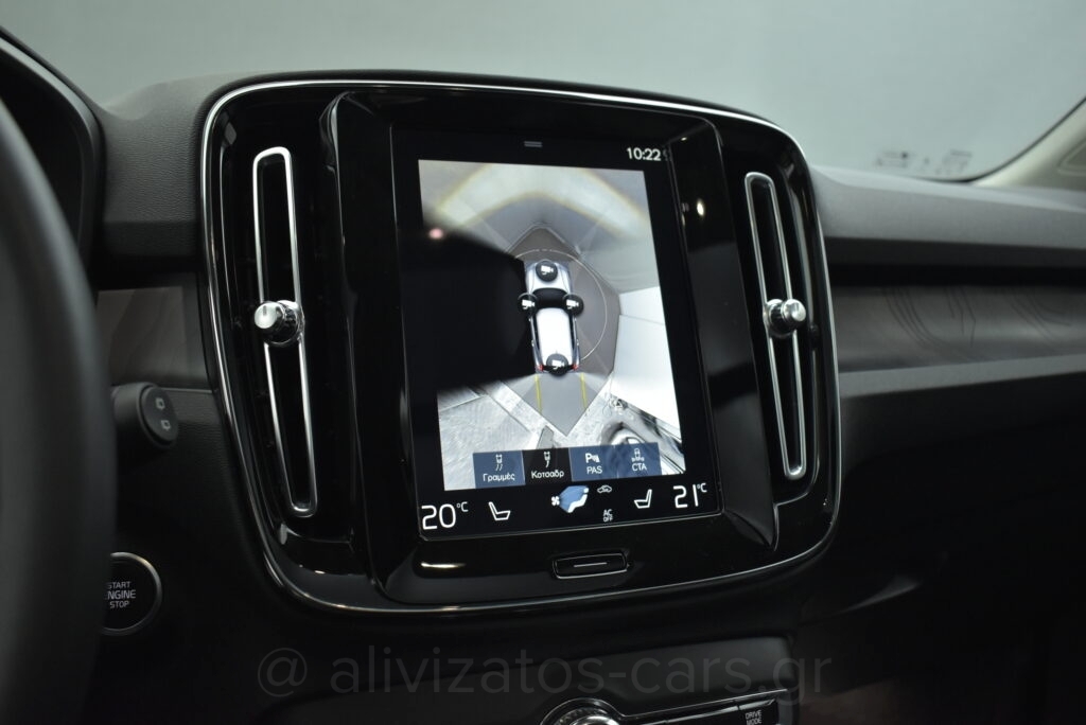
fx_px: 905
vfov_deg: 43.7
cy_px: 362
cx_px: 543
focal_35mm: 30
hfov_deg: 61.9
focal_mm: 20
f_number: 3.8
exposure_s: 1/100
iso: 1600
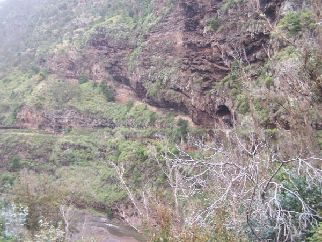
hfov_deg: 49.0
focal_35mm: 38
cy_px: 121
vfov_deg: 37.7
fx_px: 353
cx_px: 161
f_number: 2.8
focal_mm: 6.3
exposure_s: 1/13
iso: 140
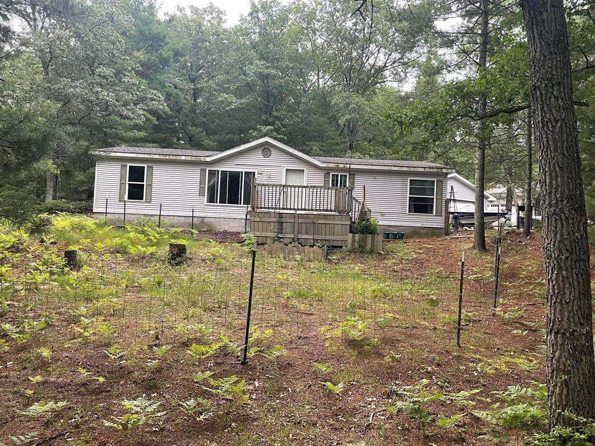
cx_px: 298
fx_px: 447
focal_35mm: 26
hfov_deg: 67.3
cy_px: 223
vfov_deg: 53.1
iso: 125
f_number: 1.6
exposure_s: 1/80
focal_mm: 4.2
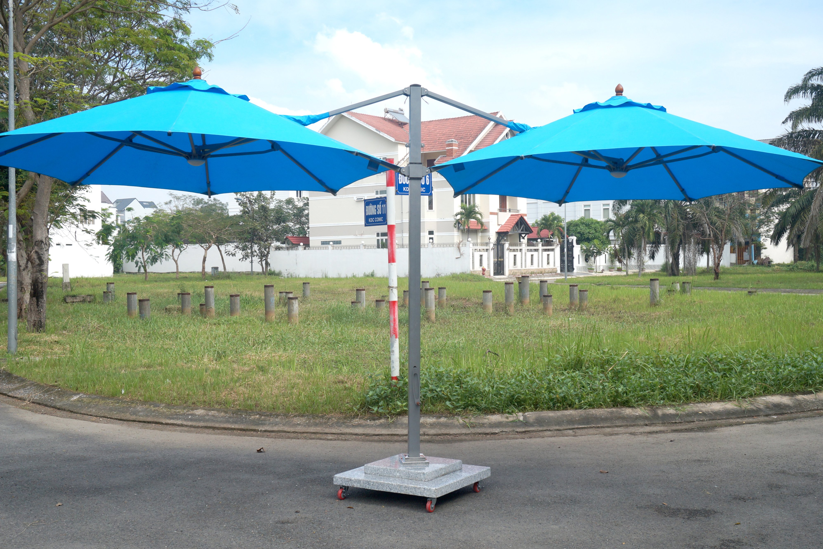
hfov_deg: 46.9
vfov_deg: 32.3
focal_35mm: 42
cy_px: 274
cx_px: 409
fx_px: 949
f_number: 11
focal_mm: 27
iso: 200
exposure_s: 1/250
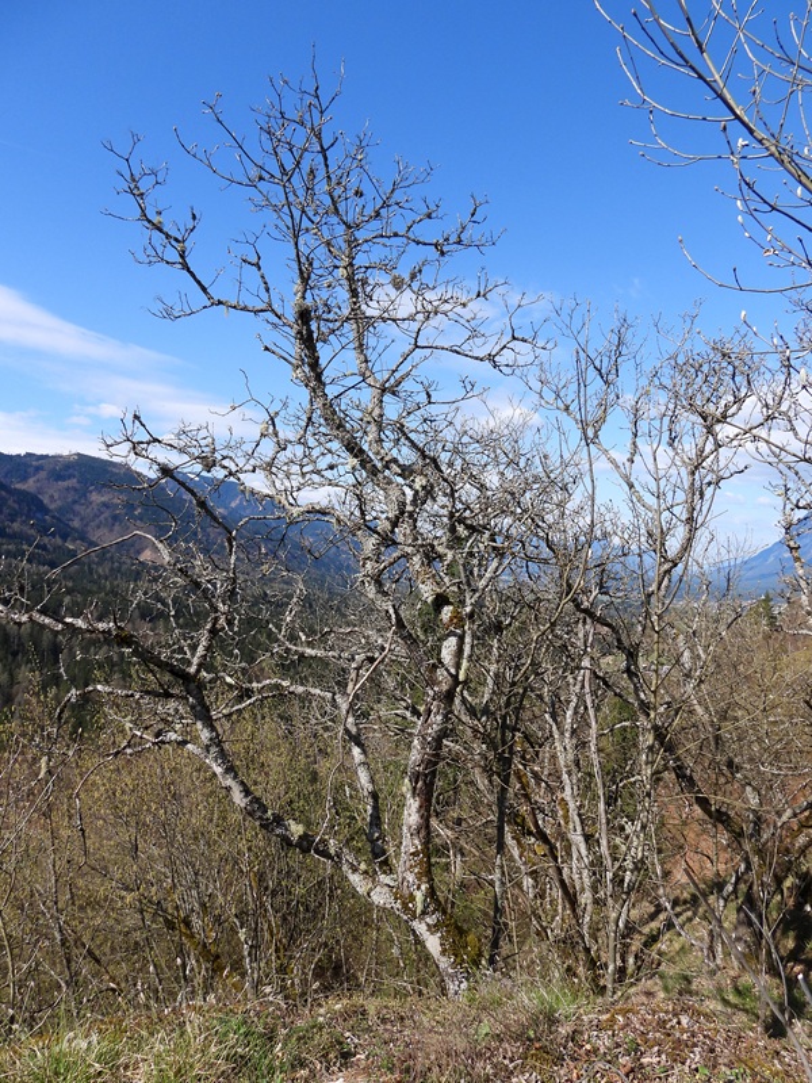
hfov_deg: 56.8
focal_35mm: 24
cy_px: 542
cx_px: 406
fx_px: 751
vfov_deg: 71.6
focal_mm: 4.3
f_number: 2.8
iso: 100
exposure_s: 1/1600
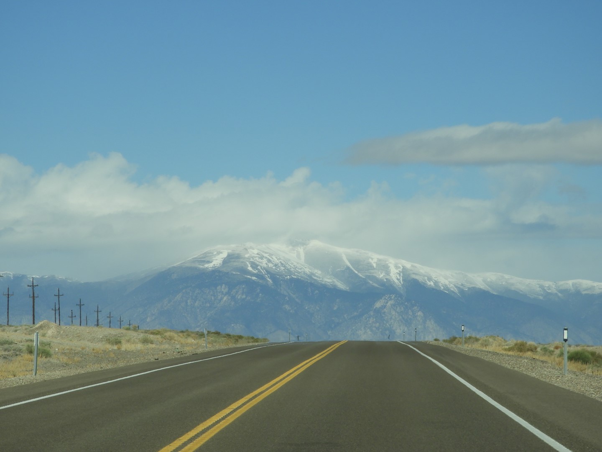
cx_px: 301
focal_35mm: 180
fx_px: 3130
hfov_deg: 11.0
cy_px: 226
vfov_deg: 8.2
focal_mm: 32.2
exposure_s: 1/1000
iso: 100
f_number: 5.3
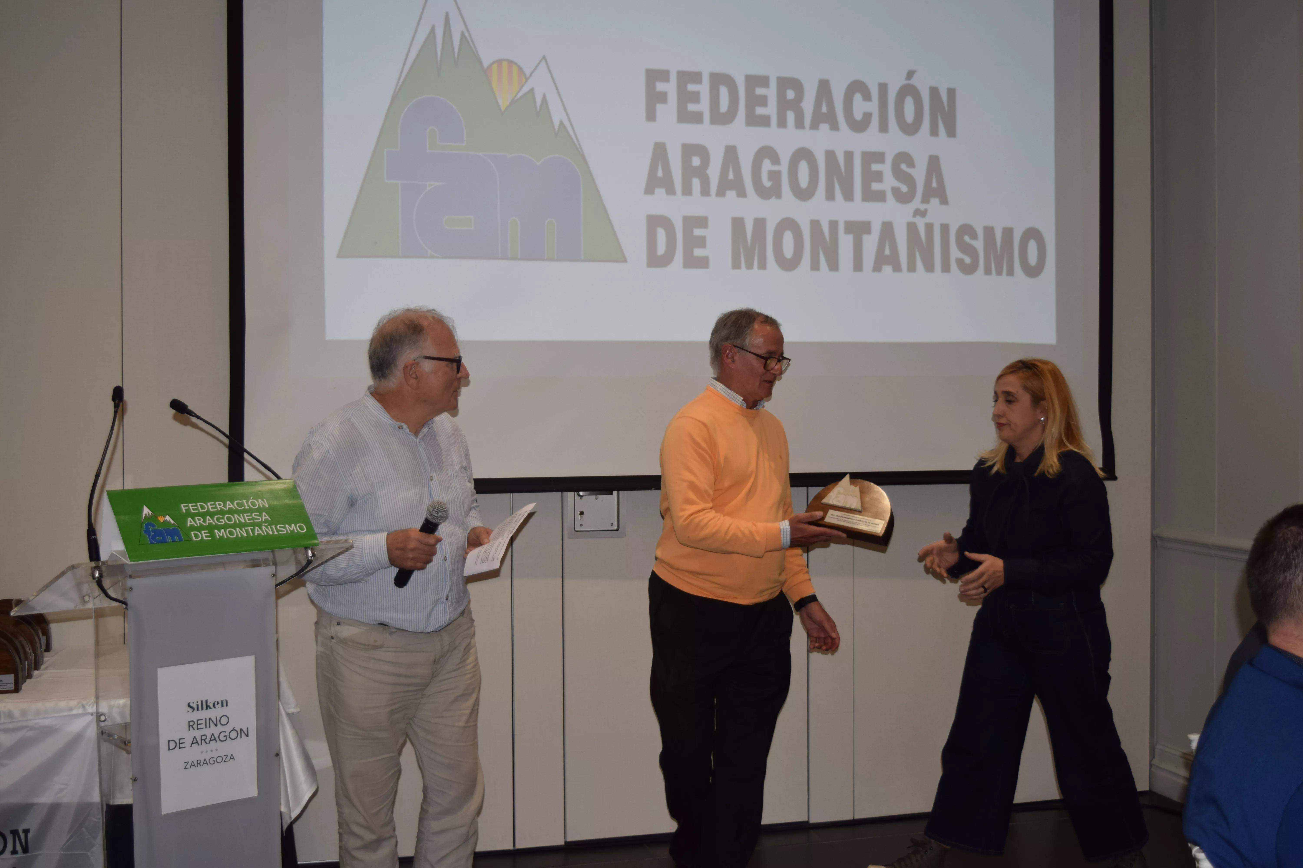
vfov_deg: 31.9
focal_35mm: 42
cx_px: 652
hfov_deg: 46.4
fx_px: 1520
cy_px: 434
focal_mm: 28
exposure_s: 1/200
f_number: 4.2
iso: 400
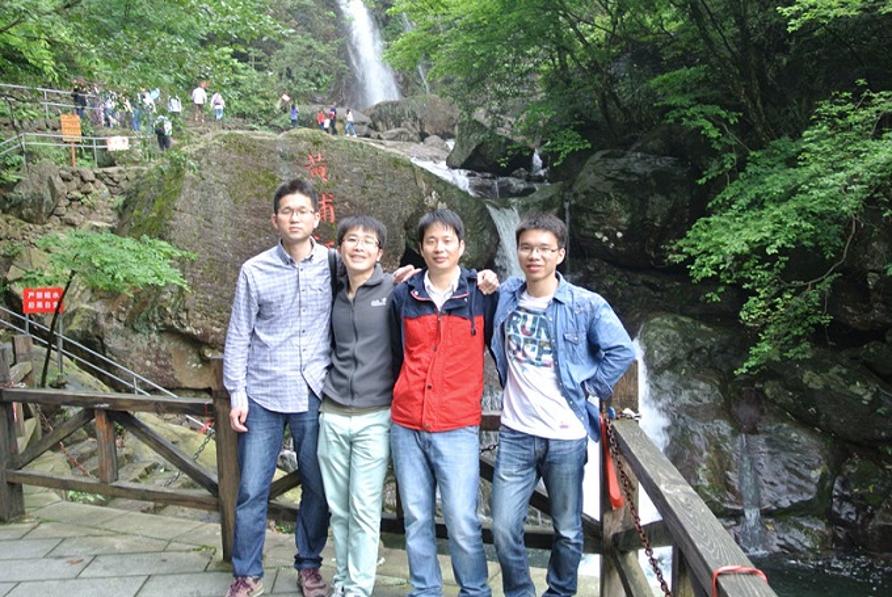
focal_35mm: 32
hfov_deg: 58.7
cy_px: 298
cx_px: 446
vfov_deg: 41.2
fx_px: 794
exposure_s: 1/100
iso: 400
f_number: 3.8
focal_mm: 12.2
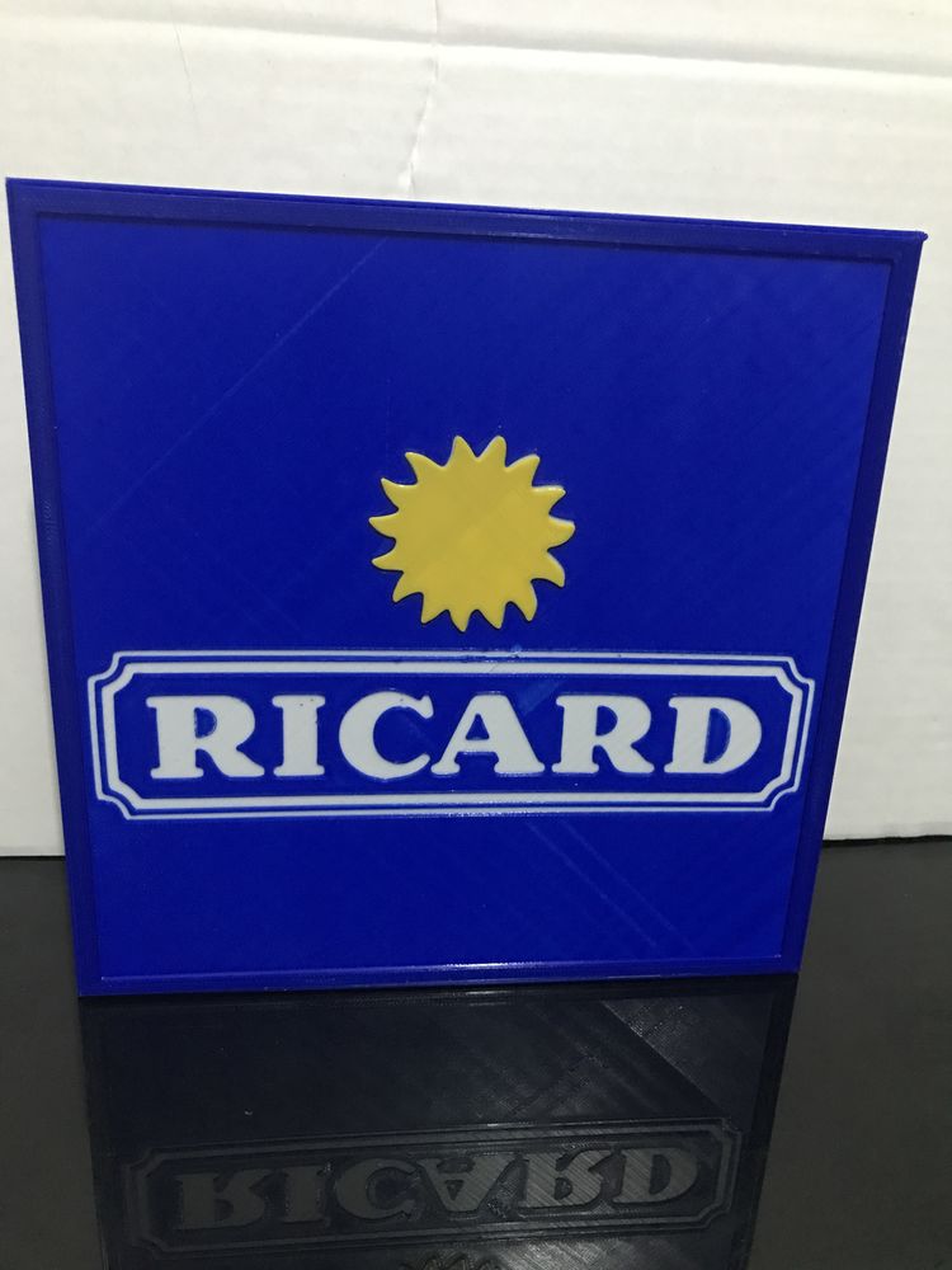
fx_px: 1027
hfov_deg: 49.7
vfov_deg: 63.4
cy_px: 635
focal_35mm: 28
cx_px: 476
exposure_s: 1/6
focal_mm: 3.99
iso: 100
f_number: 1.8
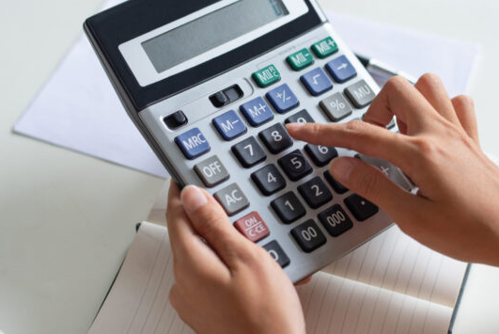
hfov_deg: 28.4
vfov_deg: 19.2
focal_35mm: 71
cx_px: 279
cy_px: 145
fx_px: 985
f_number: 3.2
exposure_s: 1/100
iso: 100
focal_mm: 58
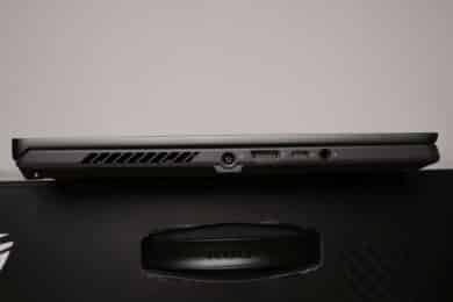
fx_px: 554
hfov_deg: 44.5
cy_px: 151
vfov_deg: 30.5
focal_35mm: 44
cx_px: 226
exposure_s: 1/52
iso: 320
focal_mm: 29.2
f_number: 8
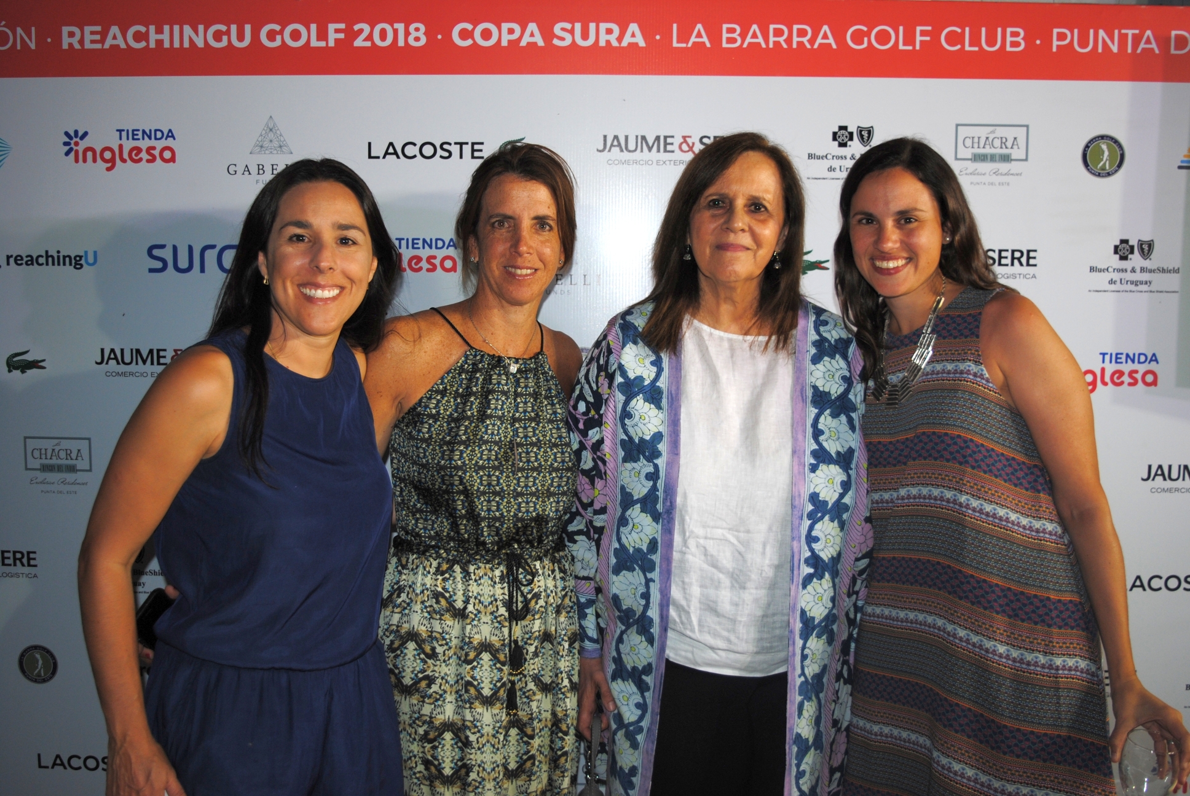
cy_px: 398
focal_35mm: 36
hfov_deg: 53.1
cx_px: 595
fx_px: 1191
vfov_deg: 37.0
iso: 200
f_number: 4
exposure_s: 1/60
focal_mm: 24
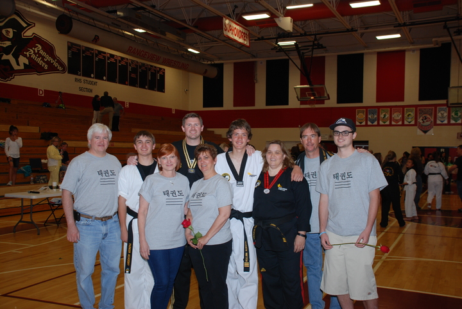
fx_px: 463
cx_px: 231
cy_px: 154
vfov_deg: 37.0
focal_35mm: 36
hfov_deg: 53.1
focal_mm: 24
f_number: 4
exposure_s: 1/60
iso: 200
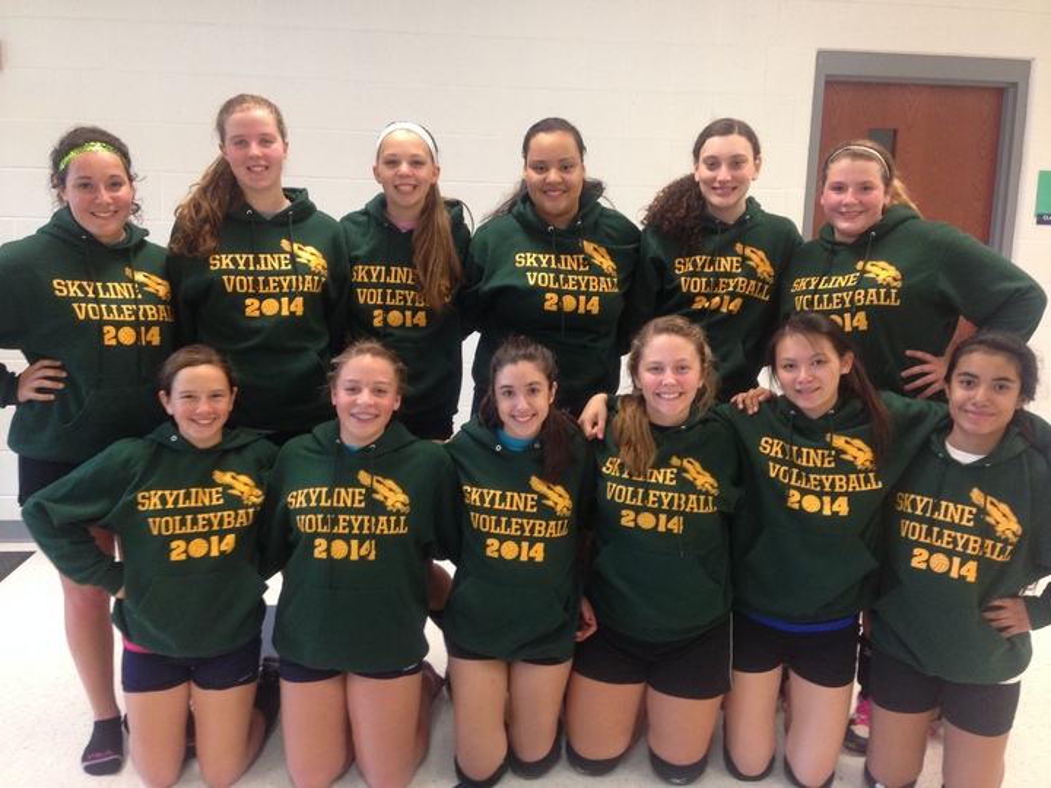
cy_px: 394
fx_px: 1002
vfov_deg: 42.9
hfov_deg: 55.4
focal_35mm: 33
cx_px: 526
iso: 160
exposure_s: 1/20
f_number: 2.4
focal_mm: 4.12
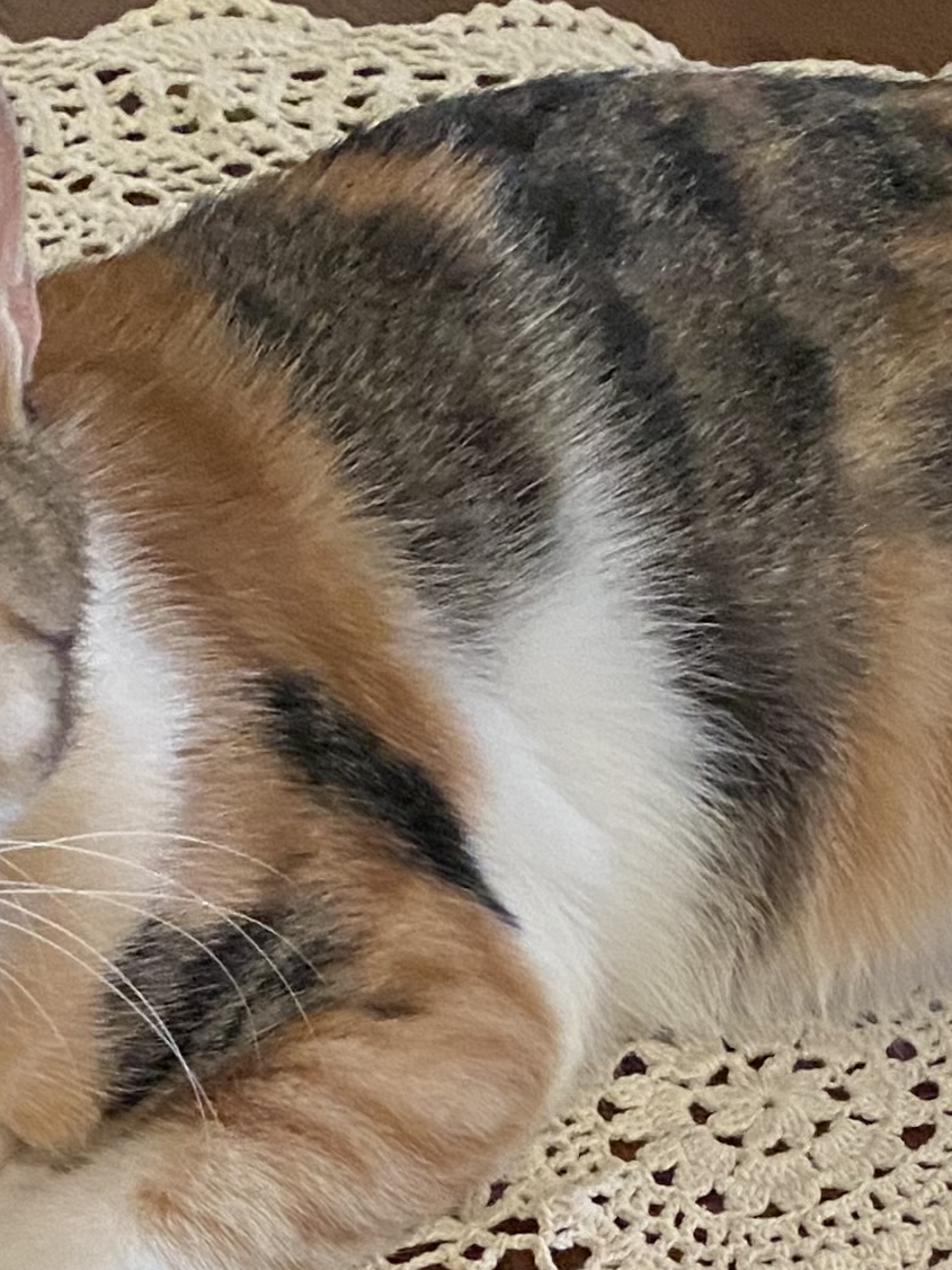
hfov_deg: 15.9
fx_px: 3411
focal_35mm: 93
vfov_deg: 18.8
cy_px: 1851
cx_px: 488
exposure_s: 1/30
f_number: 1.8
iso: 800
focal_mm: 4.25
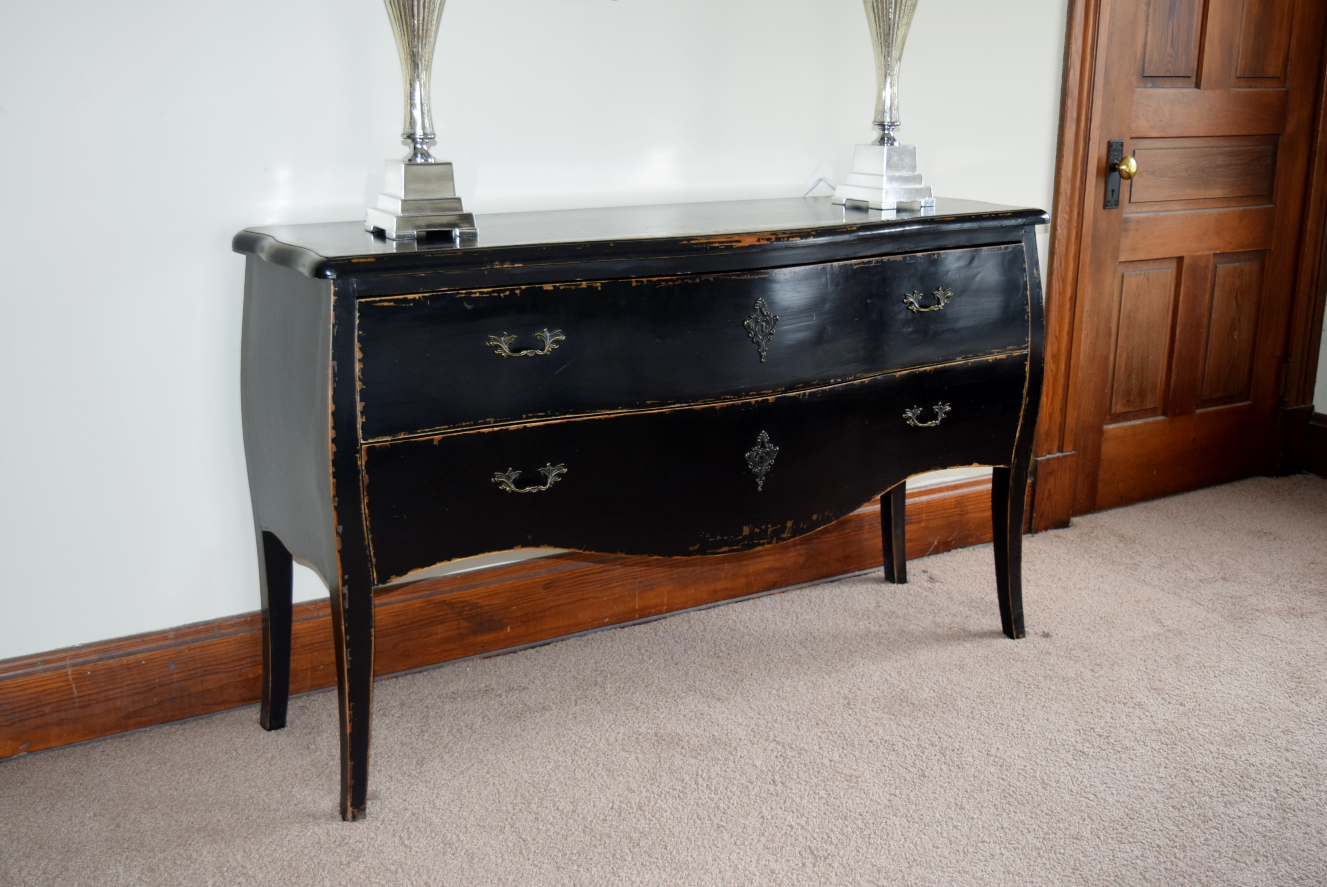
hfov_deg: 47.9
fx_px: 1494
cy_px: 444
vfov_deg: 33.1
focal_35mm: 40
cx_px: 664
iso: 800
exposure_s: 1/80
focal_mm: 27
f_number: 4.5
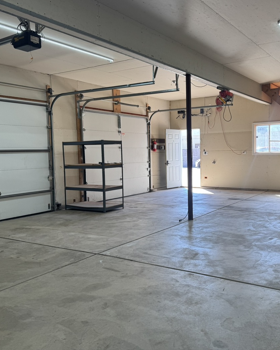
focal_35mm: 32
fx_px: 332
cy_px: 172
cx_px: 182
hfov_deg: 45.2
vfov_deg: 55.7
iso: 64
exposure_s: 1/127
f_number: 1.78
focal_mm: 6.76
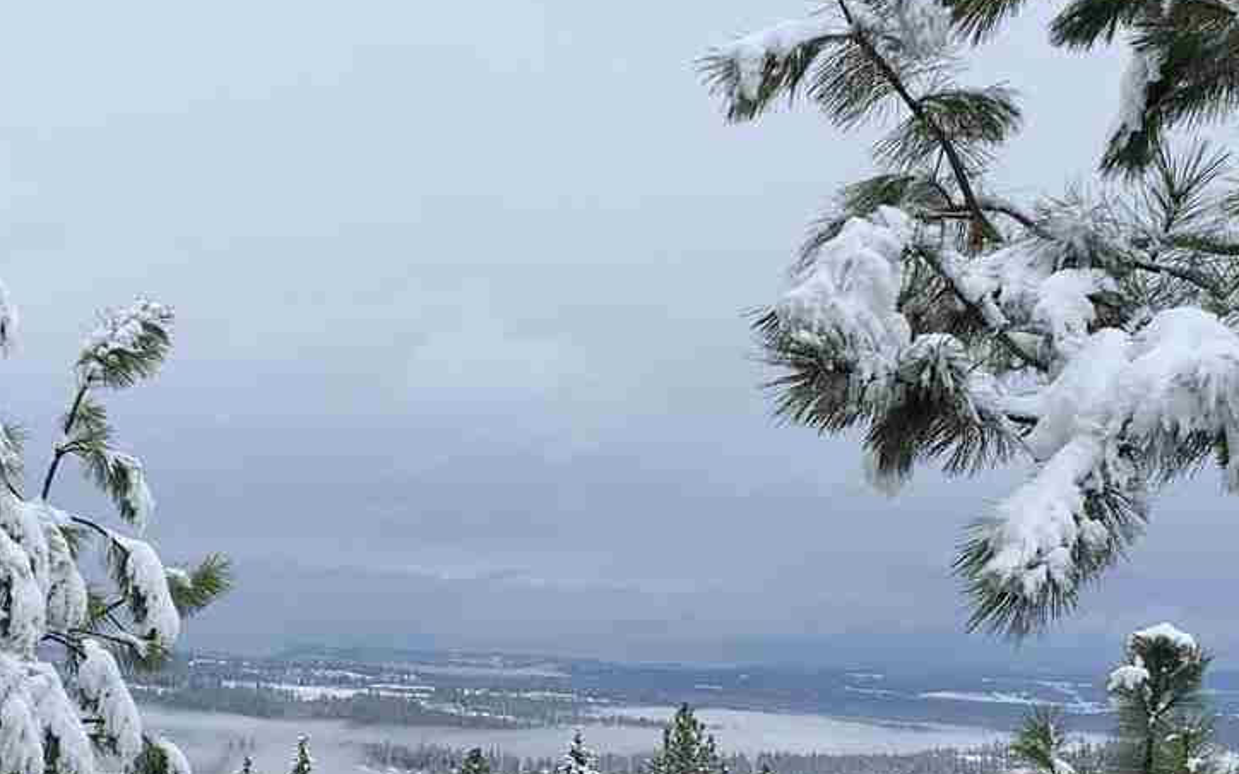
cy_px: 634
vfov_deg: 16.6
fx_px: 2633
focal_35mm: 78
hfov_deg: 26.5
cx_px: 599
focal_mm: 4.25
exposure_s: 1/1088
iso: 25
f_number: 1.8
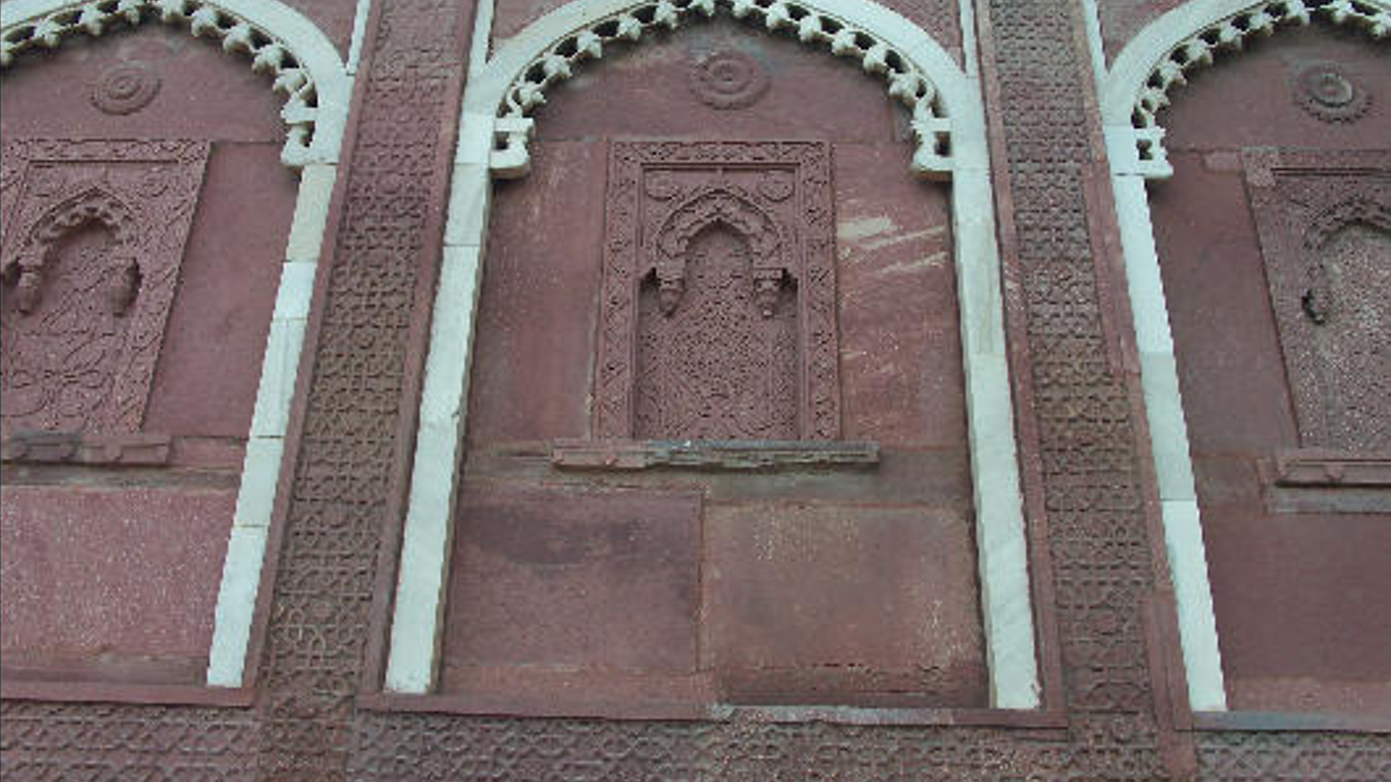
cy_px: 373
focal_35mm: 34
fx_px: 1254
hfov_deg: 58.0
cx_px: 697
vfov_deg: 34.6
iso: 100
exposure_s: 1/80
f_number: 3.2
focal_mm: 8.11
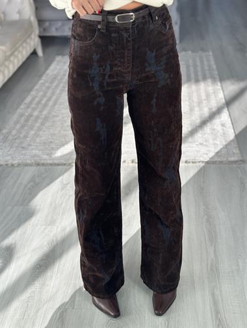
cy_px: 164
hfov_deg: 30.3
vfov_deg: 39.6
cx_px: 124
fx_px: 456
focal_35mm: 48
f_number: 1.78
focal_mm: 6.86
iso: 80
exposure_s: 1/244
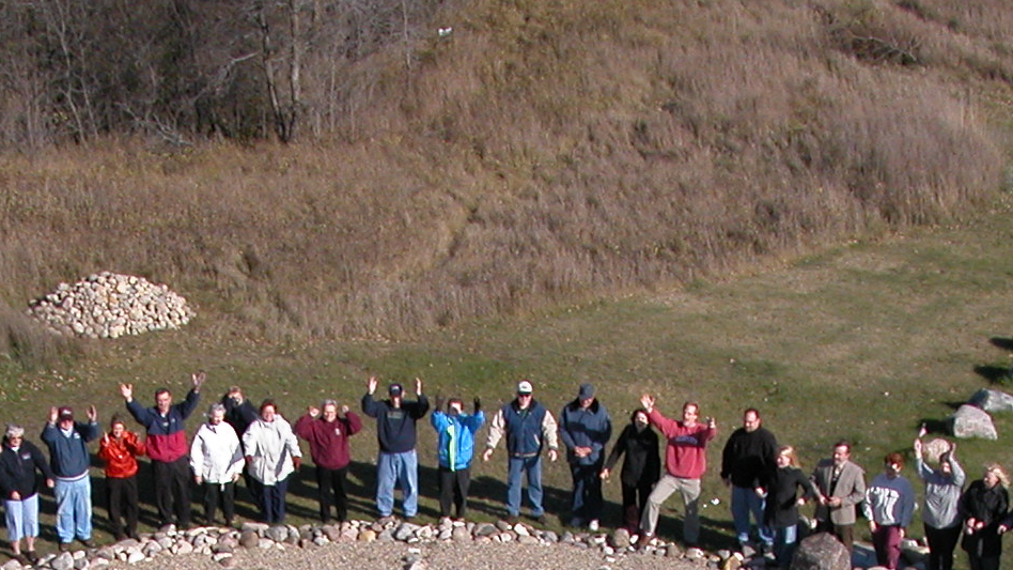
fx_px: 2766
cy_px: 930
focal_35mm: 103
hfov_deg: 20.7
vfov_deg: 11.2
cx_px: 362
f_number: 4
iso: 100
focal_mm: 8.9
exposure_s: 1/1420
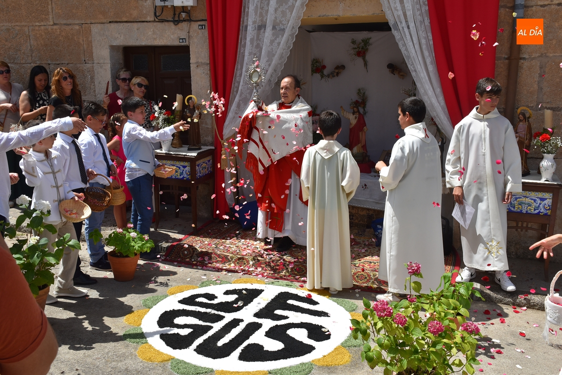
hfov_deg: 53.1
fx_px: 562
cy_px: 188
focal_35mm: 36
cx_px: 281
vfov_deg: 36.9
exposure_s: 1/400
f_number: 10
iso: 200
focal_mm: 24
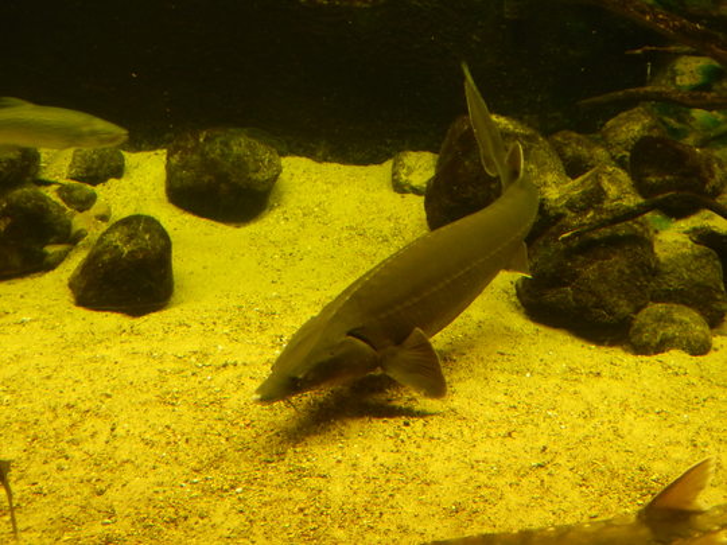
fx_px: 777
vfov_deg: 38.7
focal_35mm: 37
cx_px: 364
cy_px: 272
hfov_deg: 50.1
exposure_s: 1/25
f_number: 3.6
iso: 400
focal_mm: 6.6
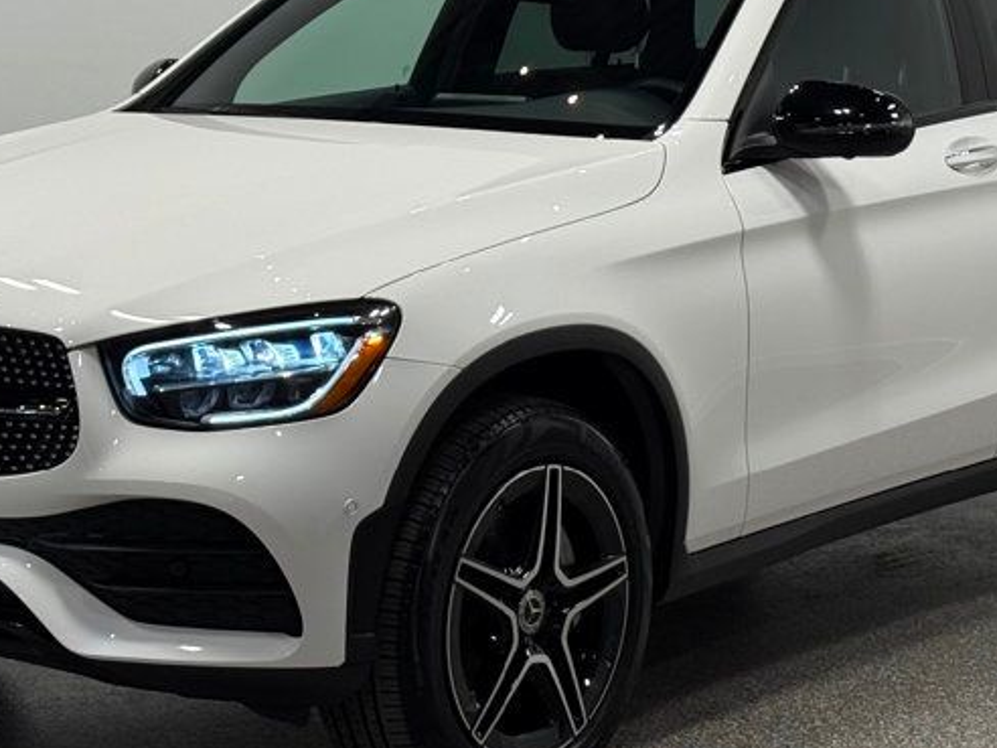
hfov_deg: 19.6
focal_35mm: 100
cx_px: 488
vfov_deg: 14.7
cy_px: 195
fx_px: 2880
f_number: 1.78
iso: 64
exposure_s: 1/469
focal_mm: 6.76
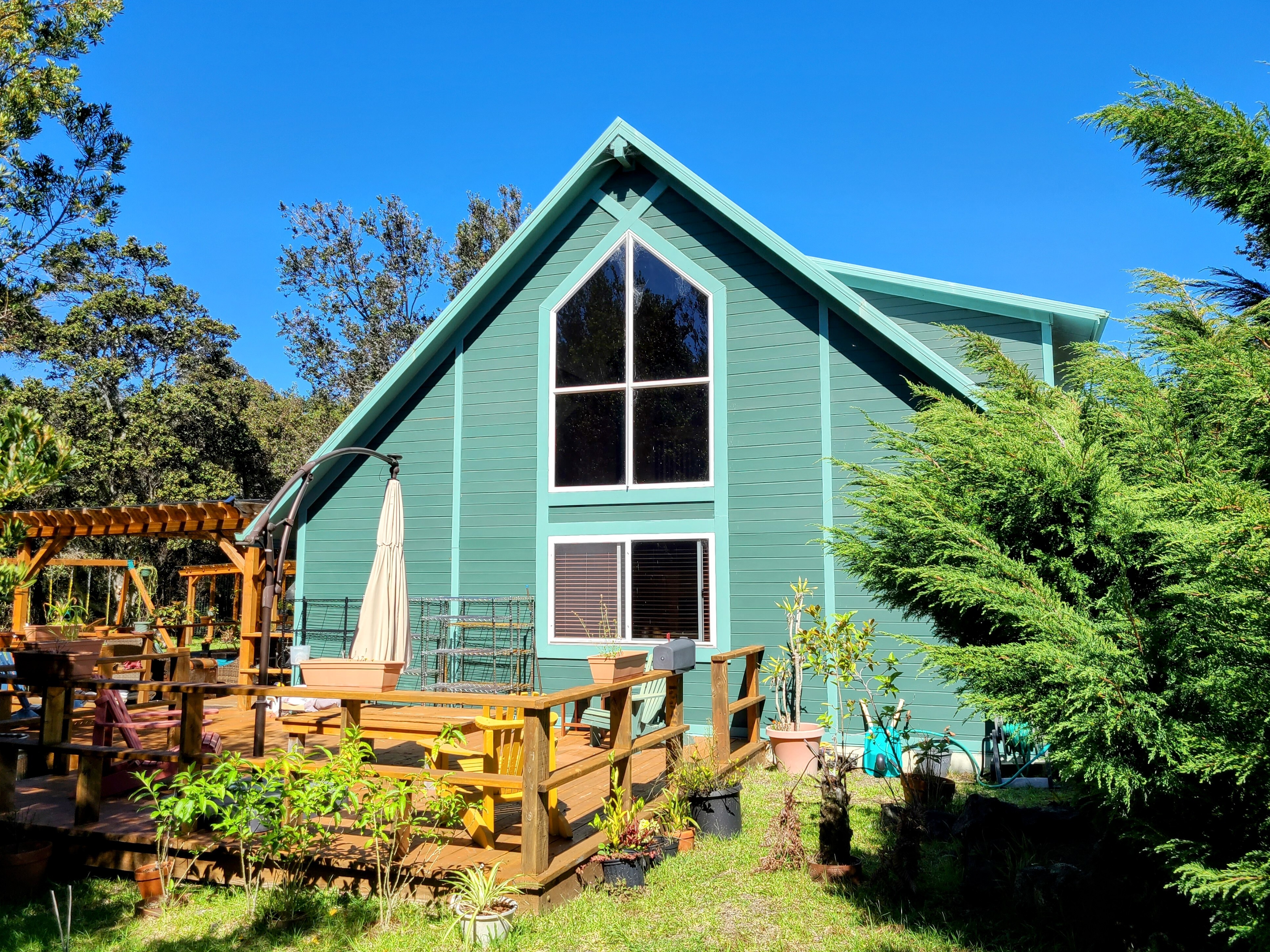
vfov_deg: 51.4
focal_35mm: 27
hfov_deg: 65.3
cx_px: 650
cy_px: 475
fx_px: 991
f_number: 1.8
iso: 40
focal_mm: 5.4
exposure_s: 1/1844
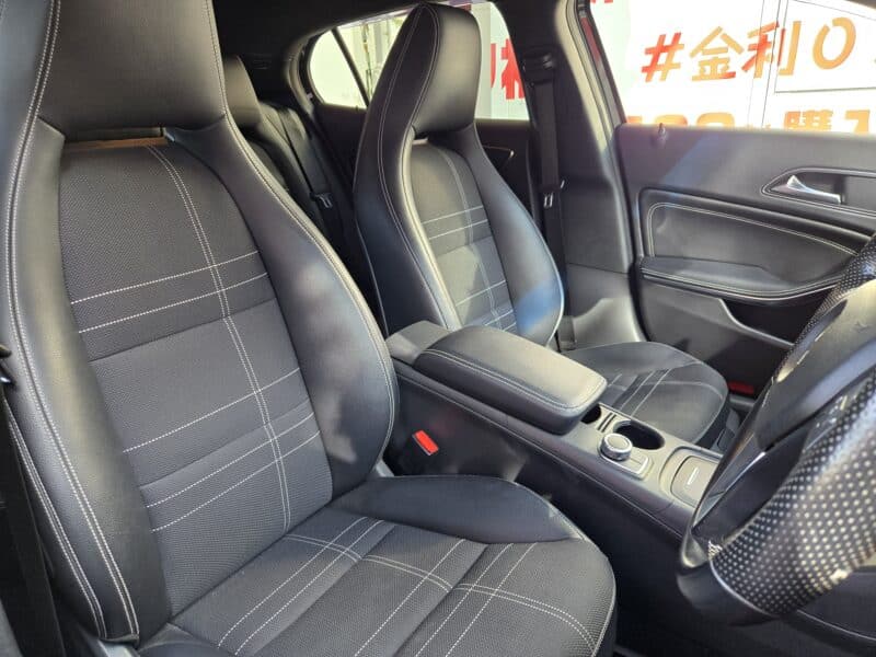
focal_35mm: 23
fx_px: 582
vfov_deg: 58.9
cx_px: 438
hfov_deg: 73.9
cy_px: 328
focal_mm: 5.4
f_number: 1.8
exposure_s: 1/180
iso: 160
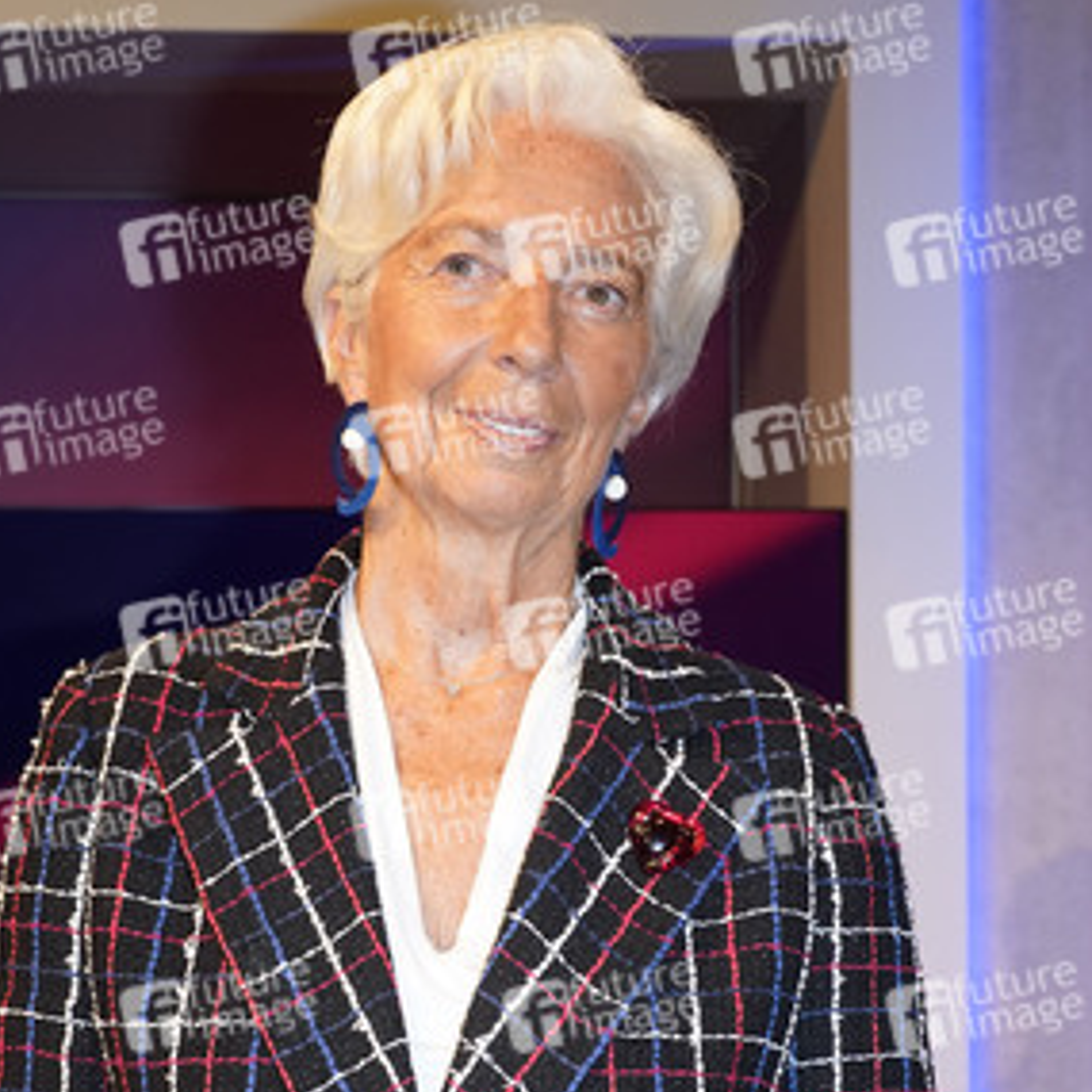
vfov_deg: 36.1
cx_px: 500
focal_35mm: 47
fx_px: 1677
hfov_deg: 36.0
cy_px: 529
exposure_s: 1/160
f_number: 5.6
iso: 2000
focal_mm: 35
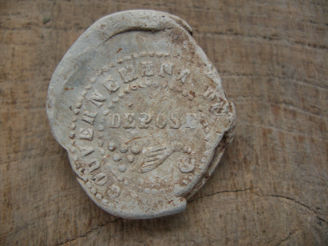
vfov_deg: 38.7
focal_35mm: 37
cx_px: 164
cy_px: 123
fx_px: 351
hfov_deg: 50.1
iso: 200
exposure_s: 1/30
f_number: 2.8
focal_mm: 7.8
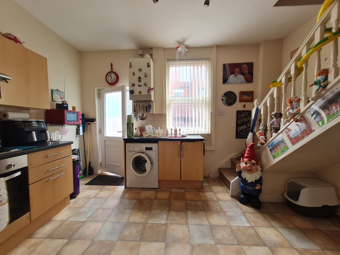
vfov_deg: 89.9
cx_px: 170
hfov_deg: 106.2
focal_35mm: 13
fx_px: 128
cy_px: 128
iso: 64
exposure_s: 1/50
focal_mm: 1.74
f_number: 2.2
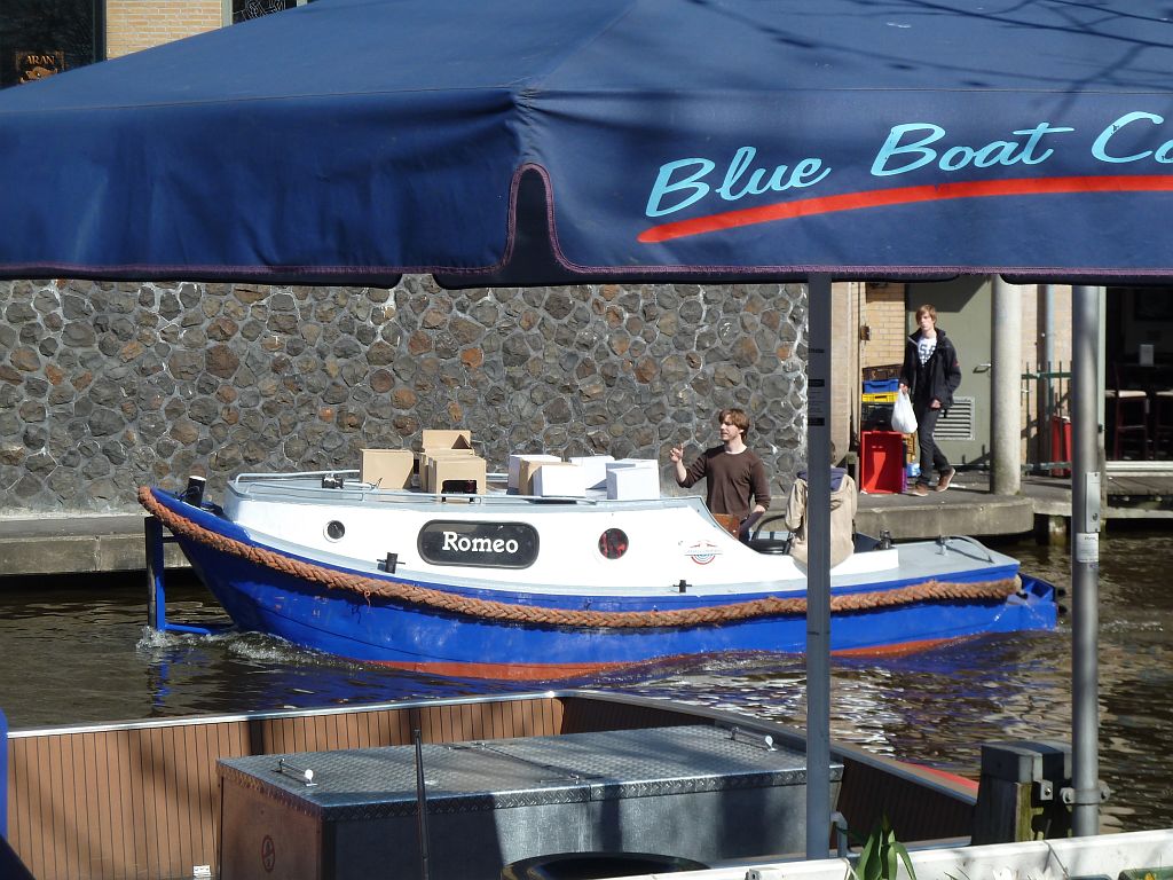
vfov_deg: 15.4
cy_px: 440
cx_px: 586
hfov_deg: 20.4
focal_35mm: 96
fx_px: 3253
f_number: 4.3
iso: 80
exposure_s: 1/400
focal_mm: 15.8
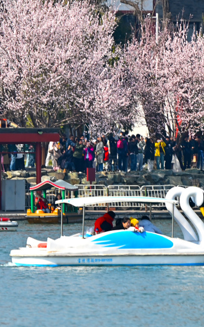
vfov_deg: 5.8
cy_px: 147
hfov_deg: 3.6
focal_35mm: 364
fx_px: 3243
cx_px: 97
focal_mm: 200
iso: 100
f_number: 6.3
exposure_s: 1/500
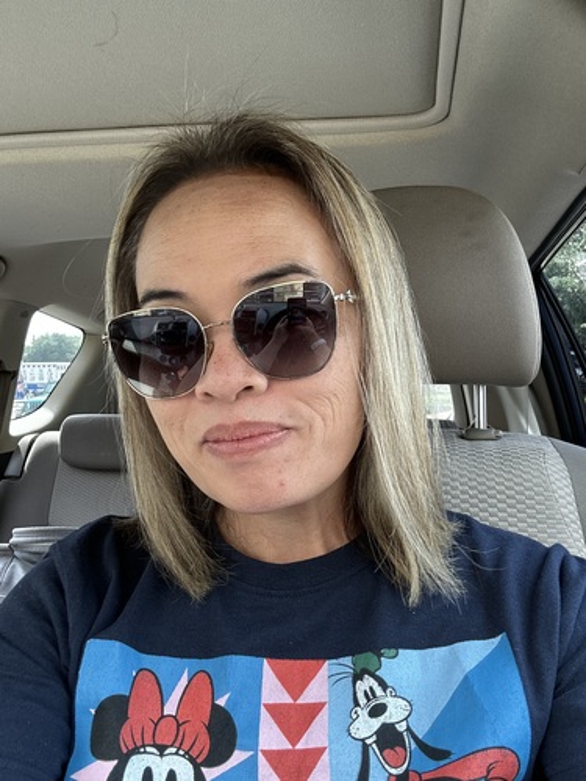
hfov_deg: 46.8
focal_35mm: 30
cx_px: 293
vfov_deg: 60.0
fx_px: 677
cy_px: 390
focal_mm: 2.69
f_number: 1.9
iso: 50
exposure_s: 1/121
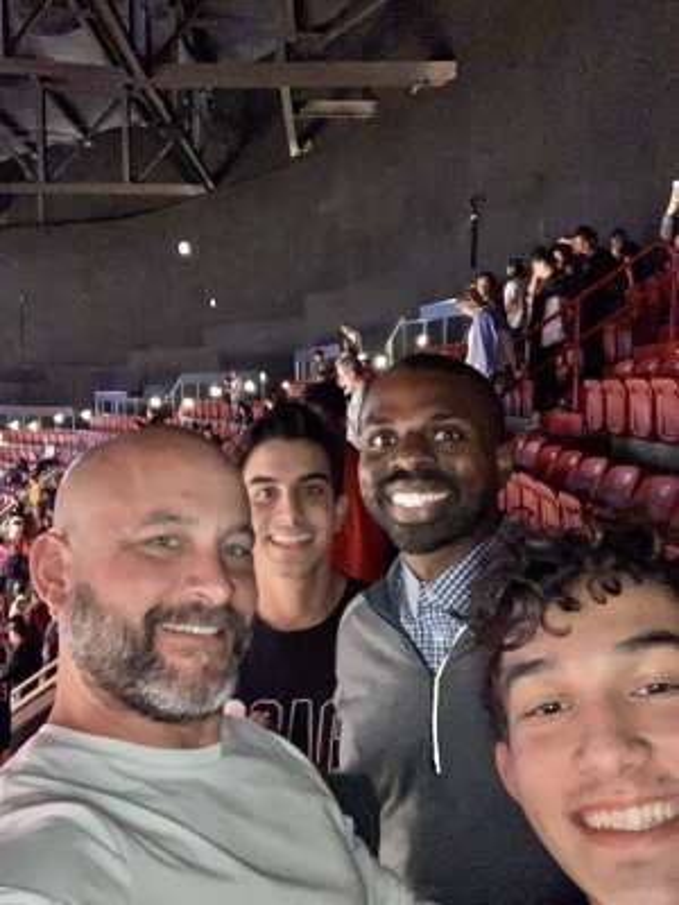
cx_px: 340
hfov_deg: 44.2
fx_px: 837
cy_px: 452
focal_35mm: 32
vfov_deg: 56.8
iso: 640
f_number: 2.2
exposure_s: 1/16
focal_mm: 2.87
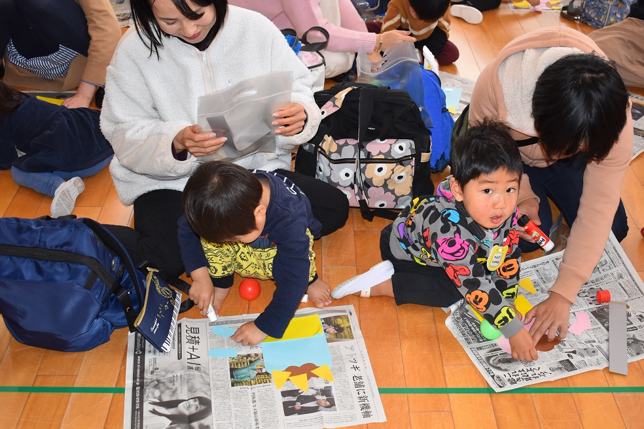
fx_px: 859
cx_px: 349
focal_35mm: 48
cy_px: 209
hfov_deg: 41.1
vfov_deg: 28.1
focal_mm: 28
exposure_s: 1/100
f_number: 5
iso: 800
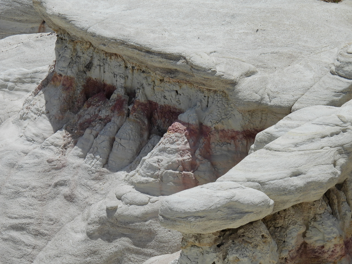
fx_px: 3559
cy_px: 132
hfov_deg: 5.7
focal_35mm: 350
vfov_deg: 4.2
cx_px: 176
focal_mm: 62.5
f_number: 5
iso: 100
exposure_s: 1/1250
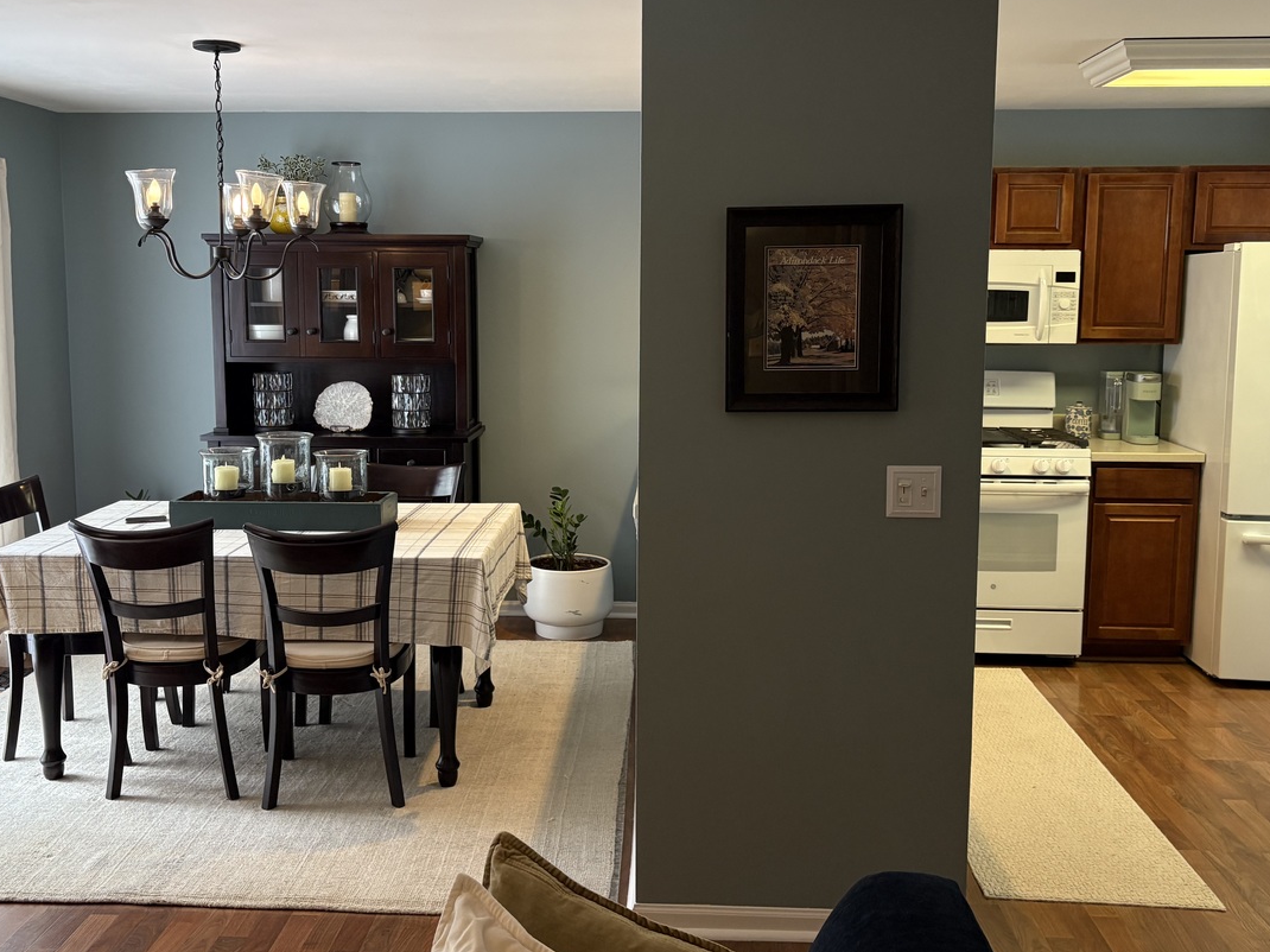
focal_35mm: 35
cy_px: 443
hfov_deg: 52.6
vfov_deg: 40.7
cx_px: 614
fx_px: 1284
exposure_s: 1/60
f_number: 1.6
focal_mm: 5.96
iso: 200
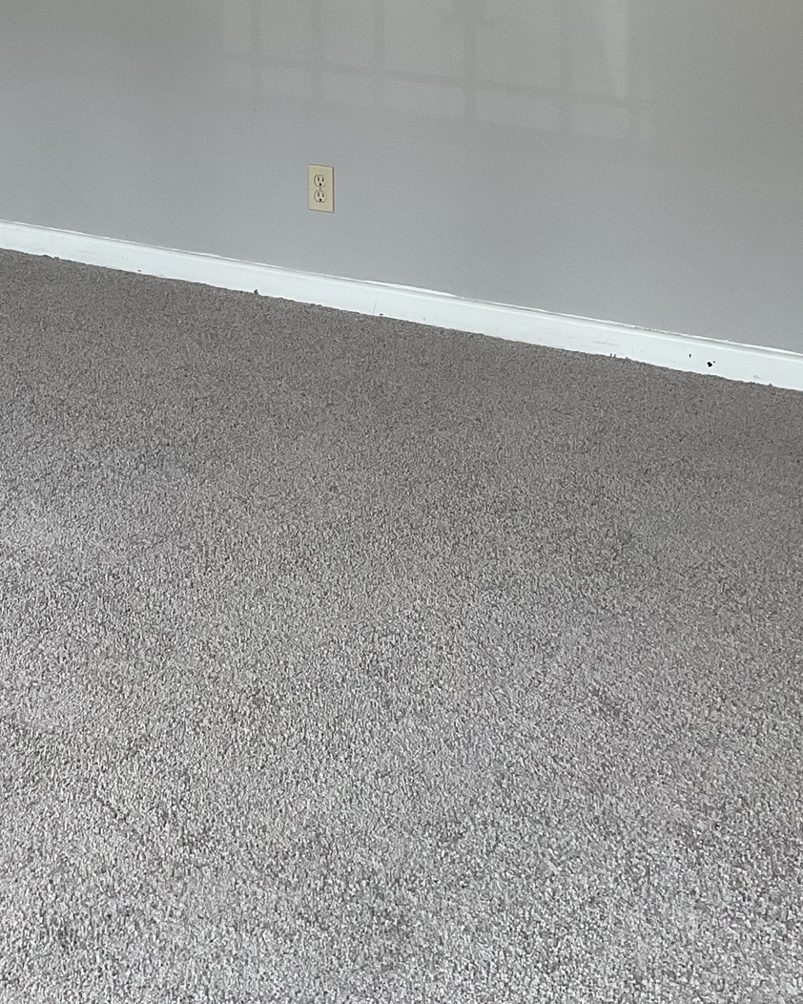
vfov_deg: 29.5
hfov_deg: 24.3
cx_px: 200
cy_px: 155
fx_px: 1841
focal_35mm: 62
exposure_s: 1/120
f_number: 1.8
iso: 32
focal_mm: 3
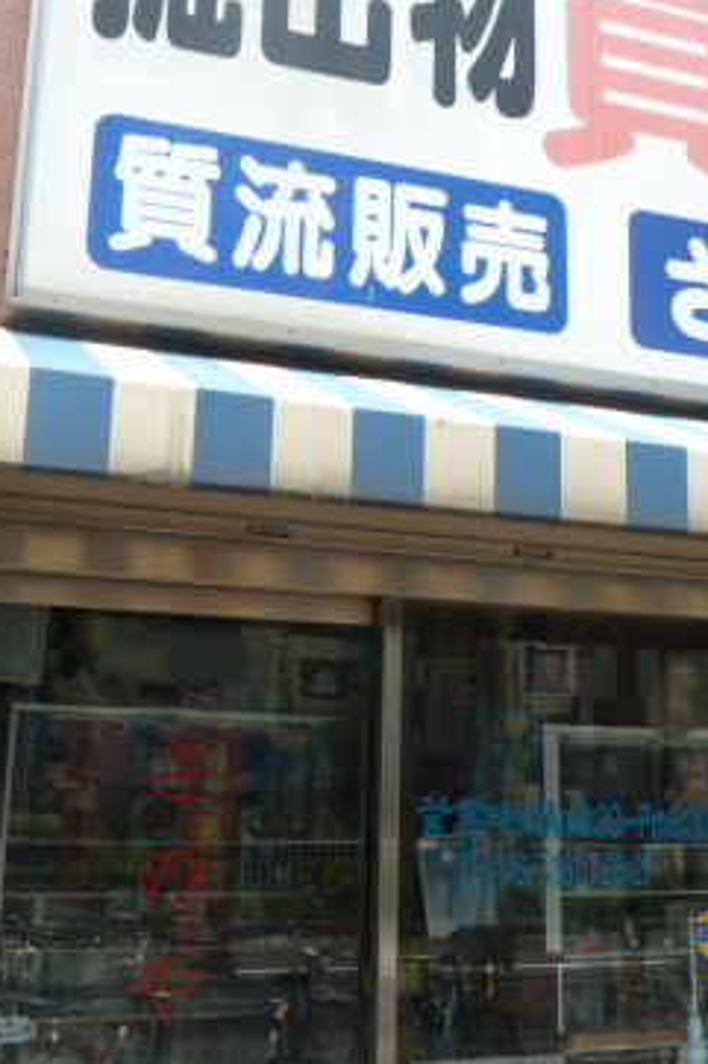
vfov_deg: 42.7
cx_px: 452
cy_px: 485
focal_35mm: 46
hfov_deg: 29.1
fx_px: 1358
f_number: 4
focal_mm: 4.1
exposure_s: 1/250
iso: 80
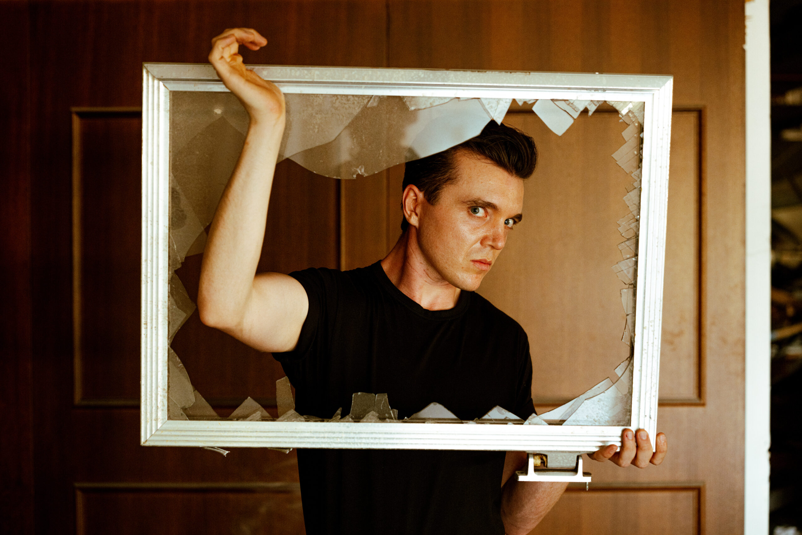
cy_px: 268
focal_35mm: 50
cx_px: 401
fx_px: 1114
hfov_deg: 39.6
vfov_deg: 27.0
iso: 1000
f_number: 2.8
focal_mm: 50
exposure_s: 1/160
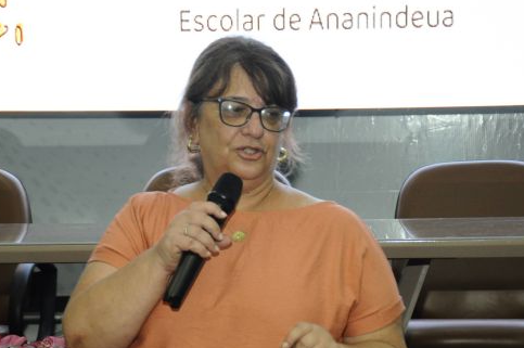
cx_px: 261
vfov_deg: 9.2
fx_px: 2167
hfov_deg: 13.8
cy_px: 277
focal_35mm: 149
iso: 1250
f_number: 5
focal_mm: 60
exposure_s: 1/80
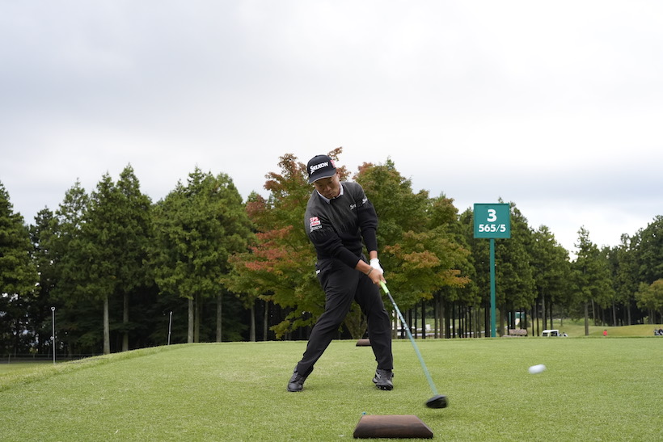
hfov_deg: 55.8
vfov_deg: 38.9
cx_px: 332
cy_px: 221
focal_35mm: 34
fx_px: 626
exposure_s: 1/1250
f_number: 4.5
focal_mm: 34
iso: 1600
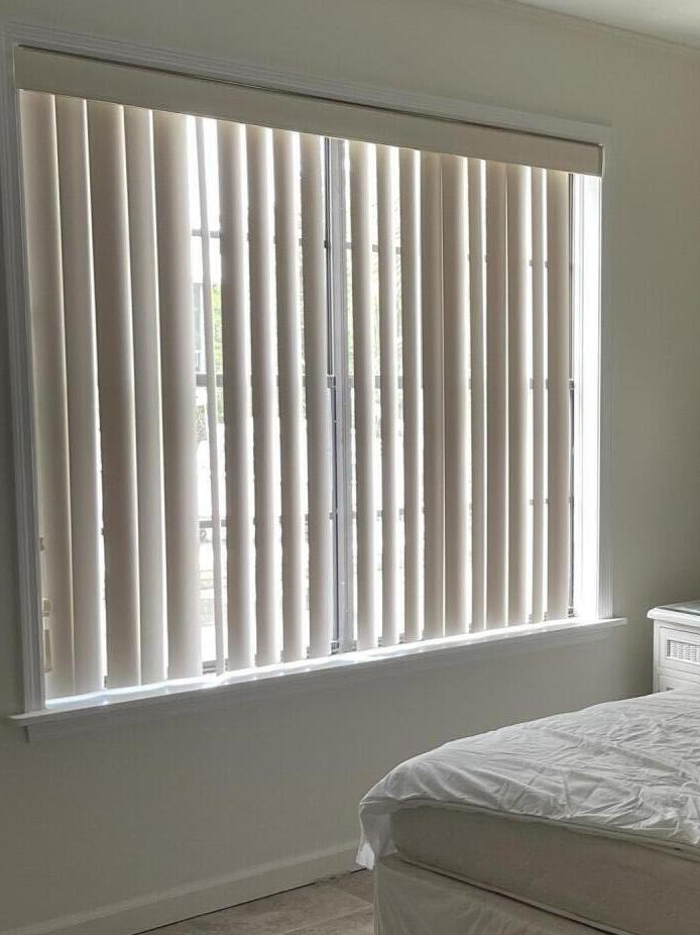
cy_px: 555
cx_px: 745
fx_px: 1457
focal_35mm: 54
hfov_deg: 25.3
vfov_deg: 35.4
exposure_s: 1/121
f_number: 1.6
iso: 100
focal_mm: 5.1
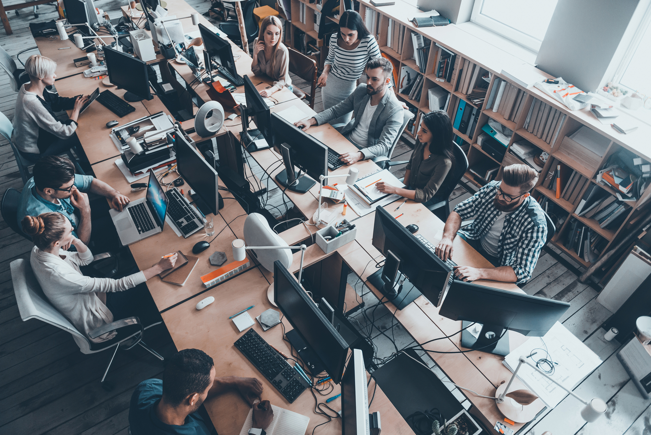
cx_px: 326
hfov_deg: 73.7
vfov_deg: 53.2
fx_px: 434
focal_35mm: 24
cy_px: 218
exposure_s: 1/80
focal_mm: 24
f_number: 2.8
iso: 800
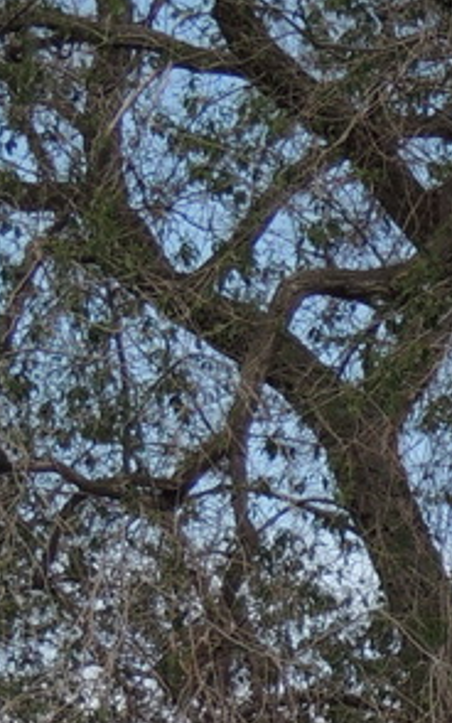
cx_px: 1194
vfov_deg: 8.2
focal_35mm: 254
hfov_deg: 5.0
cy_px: 939
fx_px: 5001
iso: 100
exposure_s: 1/800
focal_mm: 9.8
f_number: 3.7
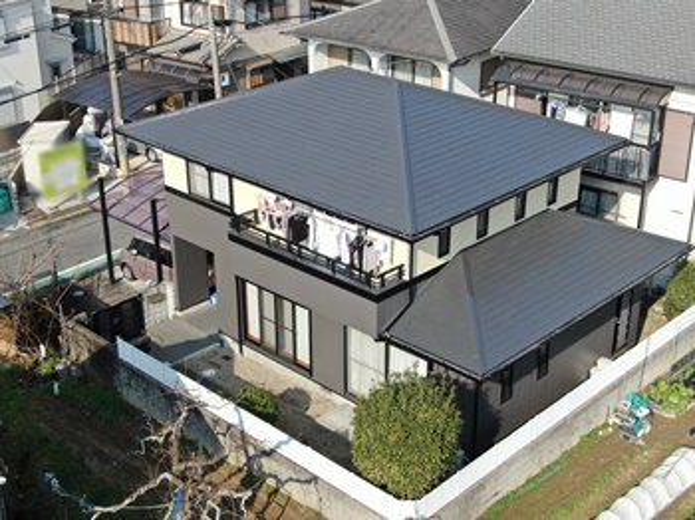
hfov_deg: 39.7
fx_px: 963
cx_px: 348
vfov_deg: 30.2
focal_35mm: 48
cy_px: 260
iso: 100
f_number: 3.8
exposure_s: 1/500
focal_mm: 8.6
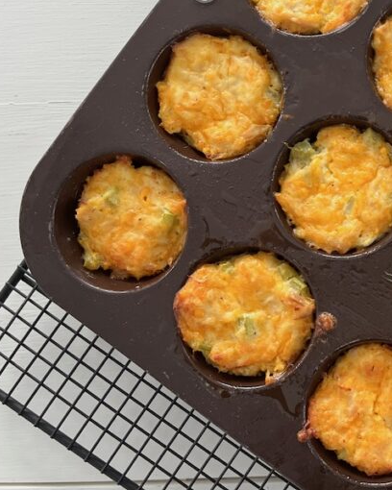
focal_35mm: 51
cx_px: 434
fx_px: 740
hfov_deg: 27.1
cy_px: 198
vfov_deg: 36.5
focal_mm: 5.1
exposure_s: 1/121
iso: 80
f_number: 1.6
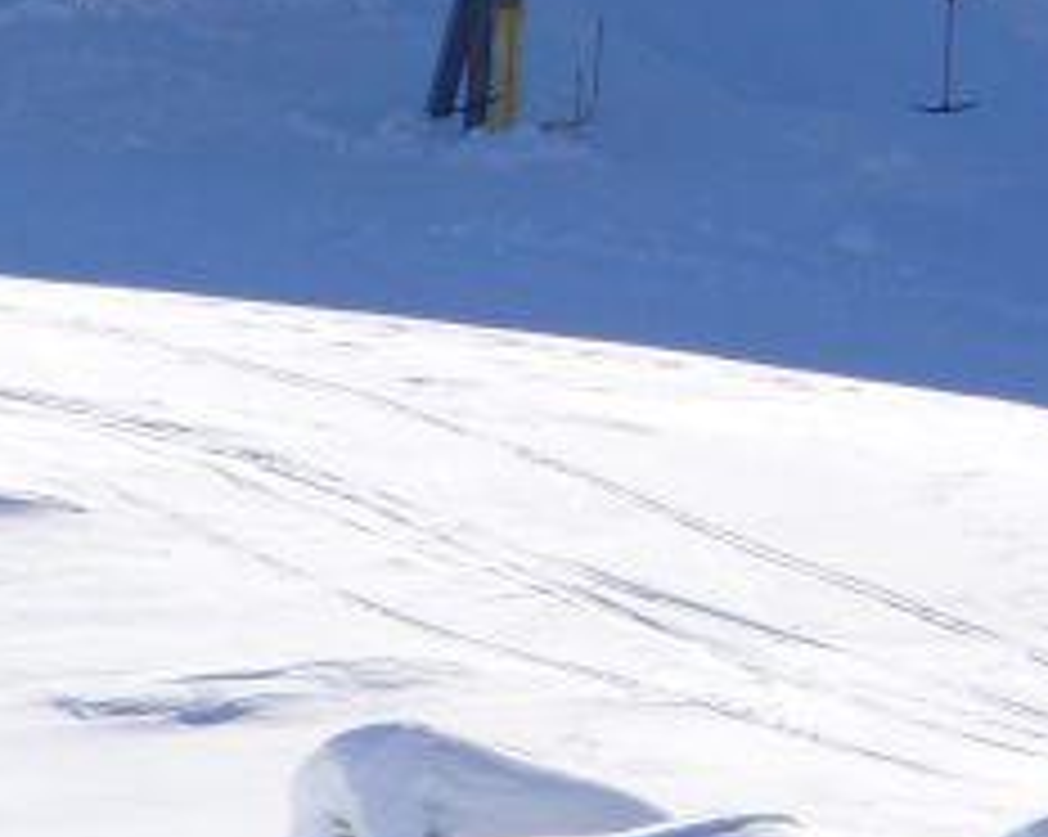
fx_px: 43635
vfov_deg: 1.1
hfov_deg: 1.4
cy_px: -189
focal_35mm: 1408
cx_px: 531
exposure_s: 1/400
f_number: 7.1
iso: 100
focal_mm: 88.8
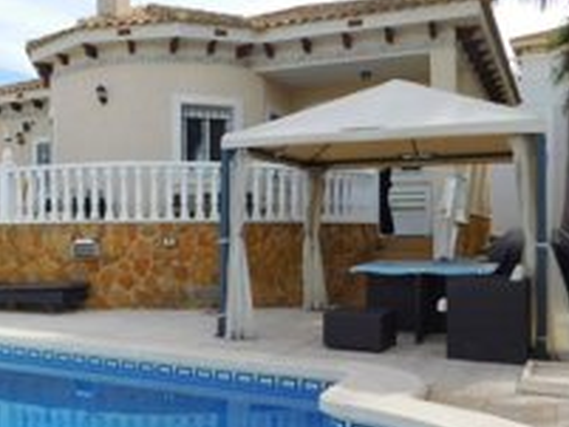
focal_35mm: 41
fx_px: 674
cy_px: 243
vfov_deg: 35.1
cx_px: 140
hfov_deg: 44.2
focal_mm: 4
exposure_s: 1/1500
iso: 125
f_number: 3
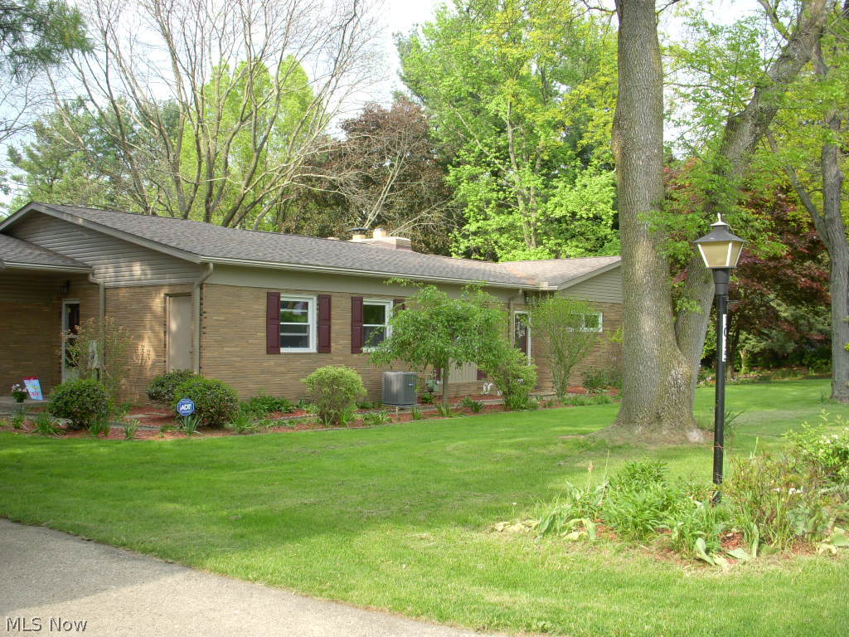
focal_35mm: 38
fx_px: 932
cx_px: 424
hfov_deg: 49.0
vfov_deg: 37.7
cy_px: 318
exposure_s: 1/160
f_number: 3.3
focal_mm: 6.3
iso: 100
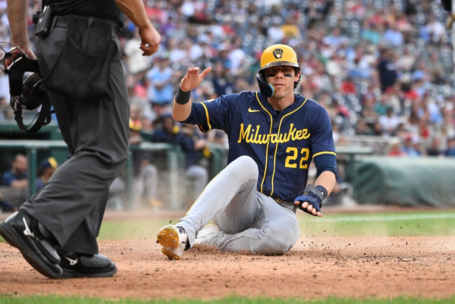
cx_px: 228
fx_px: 2275
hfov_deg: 11.4
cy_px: 152
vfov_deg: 7.6
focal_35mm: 180
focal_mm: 180
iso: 1600
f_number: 4
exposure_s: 1/2000
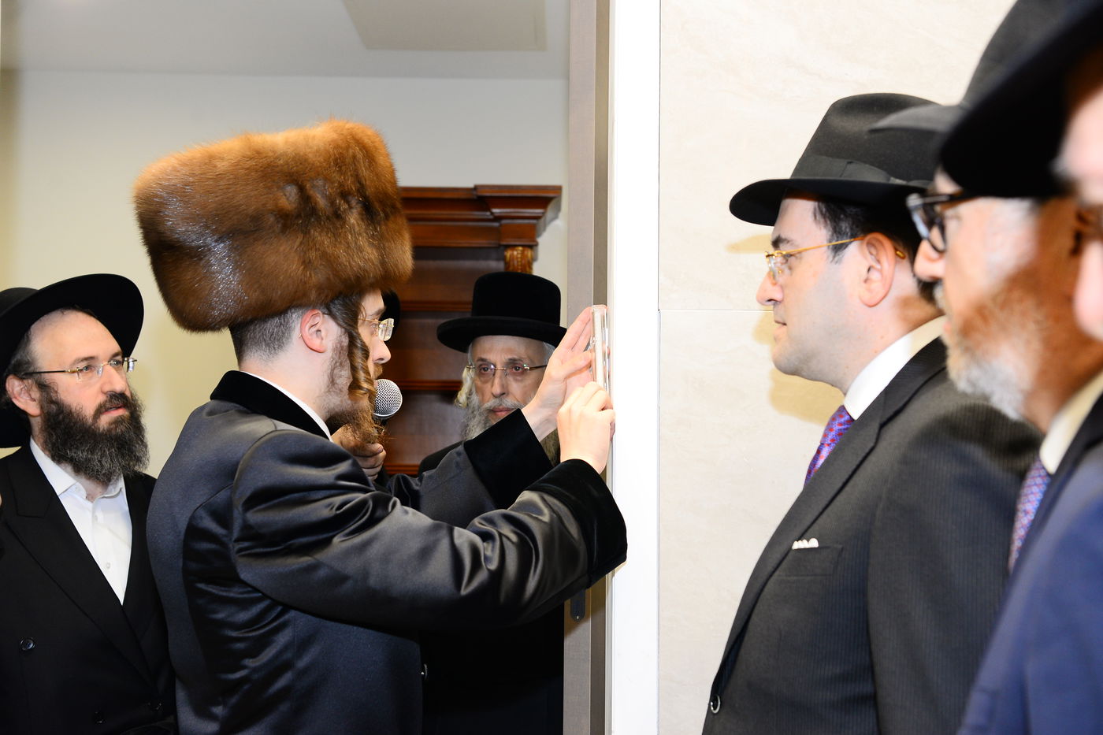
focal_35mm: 44
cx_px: 552
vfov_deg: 30.5
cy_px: 368
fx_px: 1348
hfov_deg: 44.5
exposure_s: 1/100
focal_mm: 44
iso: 1250
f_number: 5
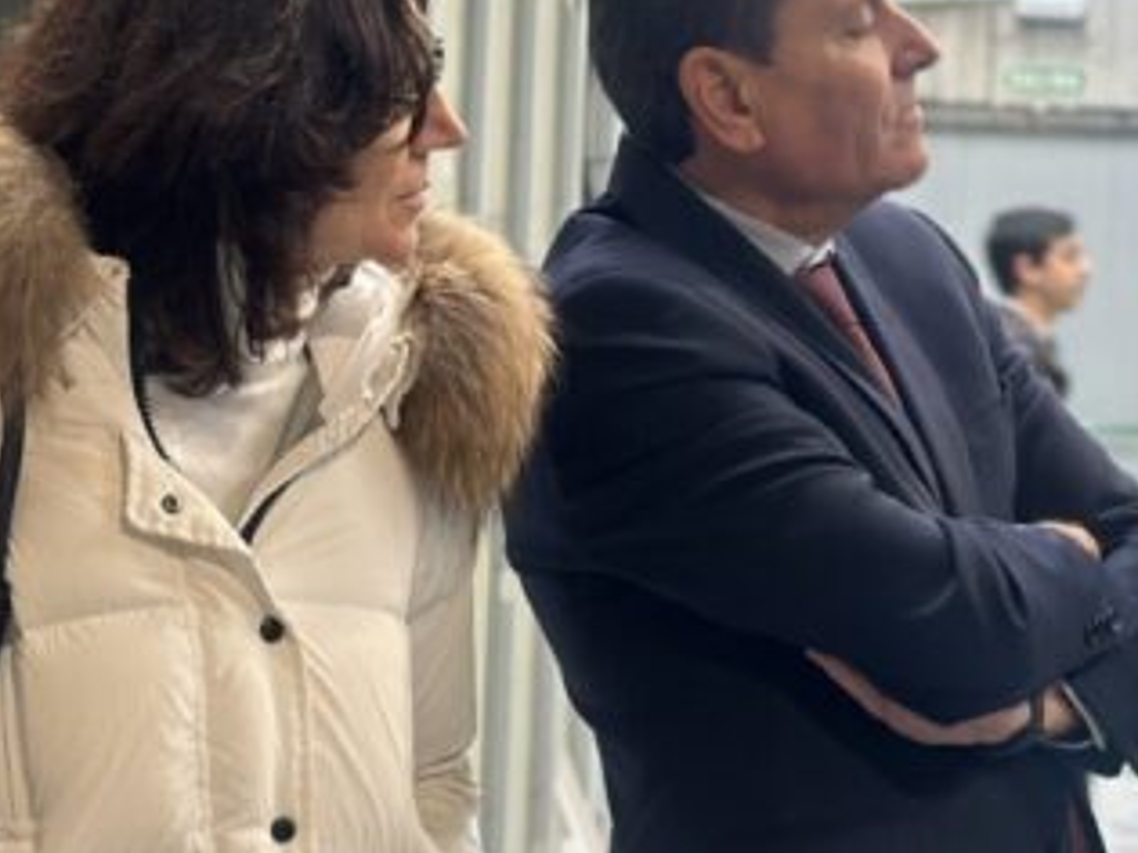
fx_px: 3845
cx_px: 679
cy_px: 249
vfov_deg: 12.6
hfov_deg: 16.8
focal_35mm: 117
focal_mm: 6.86
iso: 125
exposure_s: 1/62
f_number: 1.78
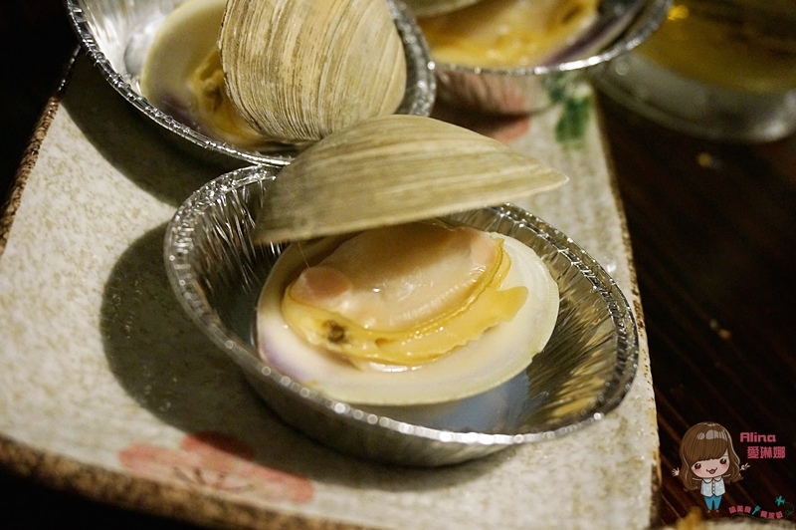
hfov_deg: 42.4
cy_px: 265
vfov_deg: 28.9
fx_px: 1027
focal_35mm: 46
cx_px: 398
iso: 3200
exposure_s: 1/50
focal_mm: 31
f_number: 5
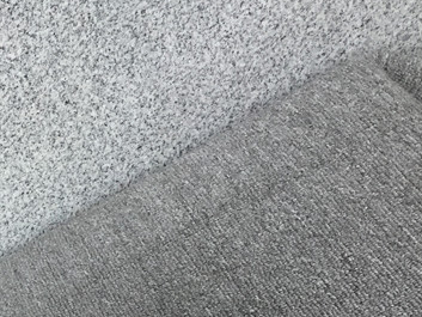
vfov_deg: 17.9
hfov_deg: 22.4
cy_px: 368
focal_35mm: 79
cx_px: -112
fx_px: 963
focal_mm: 3.3
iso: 25
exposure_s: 1/115
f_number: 2.4
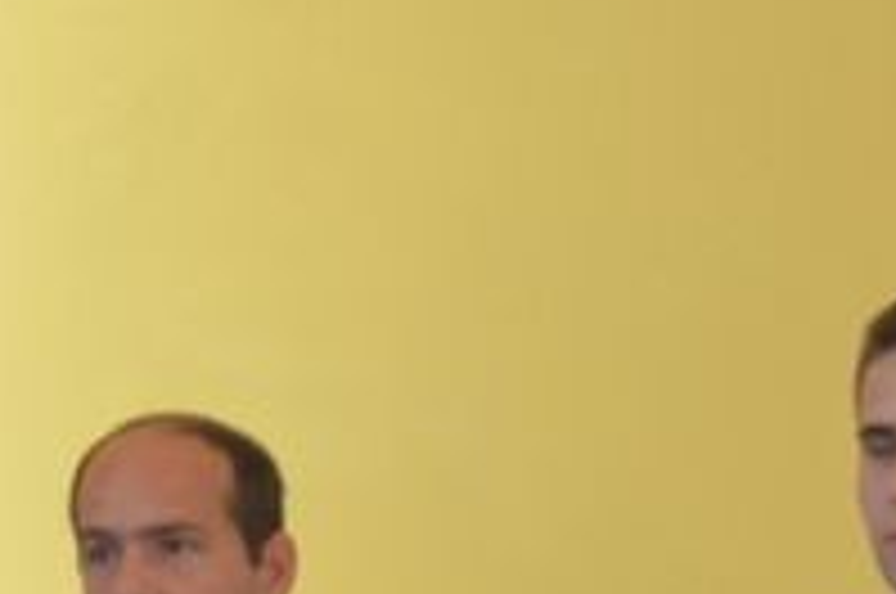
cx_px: -288
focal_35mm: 1279
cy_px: 986
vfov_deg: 1.1
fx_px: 31781
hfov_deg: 1.6
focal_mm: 170
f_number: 5.6
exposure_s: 1/40
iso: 500
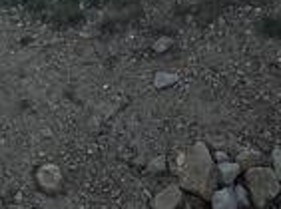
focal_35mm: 102
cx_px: 94
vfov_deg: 11.4
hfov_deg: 19.3
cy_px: -330
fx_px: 826
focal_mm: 2.22
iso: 40
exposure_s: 1/1195
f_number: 2.2
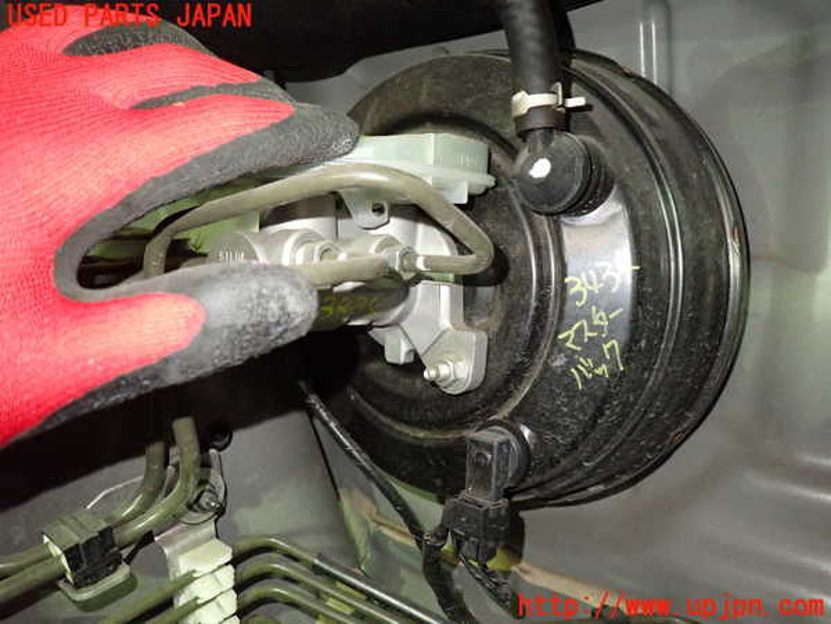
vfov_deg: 54.9
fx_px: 600
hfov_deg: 69.4
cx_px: 416
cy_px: 312
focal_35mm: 25
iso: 640
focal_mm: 4.5
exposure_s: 1/30
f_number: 2
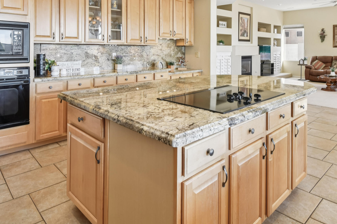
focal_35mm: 24
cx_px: 178
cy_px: 49
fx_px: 225
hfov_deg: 73.7
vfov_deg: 50.4
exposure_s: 1/40
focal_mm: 10
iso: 400
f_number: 8
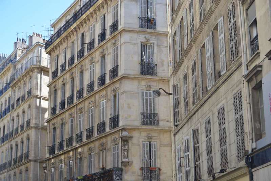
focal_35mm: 70
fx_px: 527
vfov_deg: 19.5
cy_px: 90
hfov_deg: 28.8
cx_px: 136
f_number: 5
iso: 125
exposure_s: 1/100
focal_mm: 70
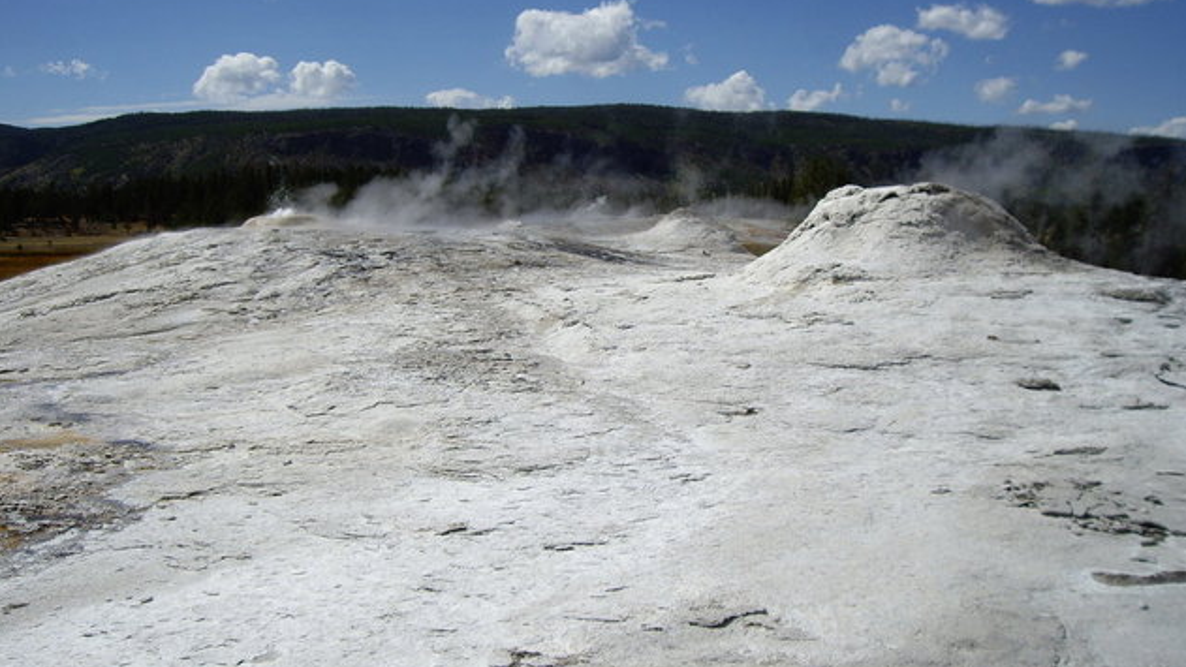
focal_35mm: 42
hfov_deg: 48.4
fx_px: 1321
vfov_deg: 28.3
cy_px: 304
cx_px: 598
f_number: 4.3
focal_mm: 6.2
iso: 50
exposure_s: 1/1000
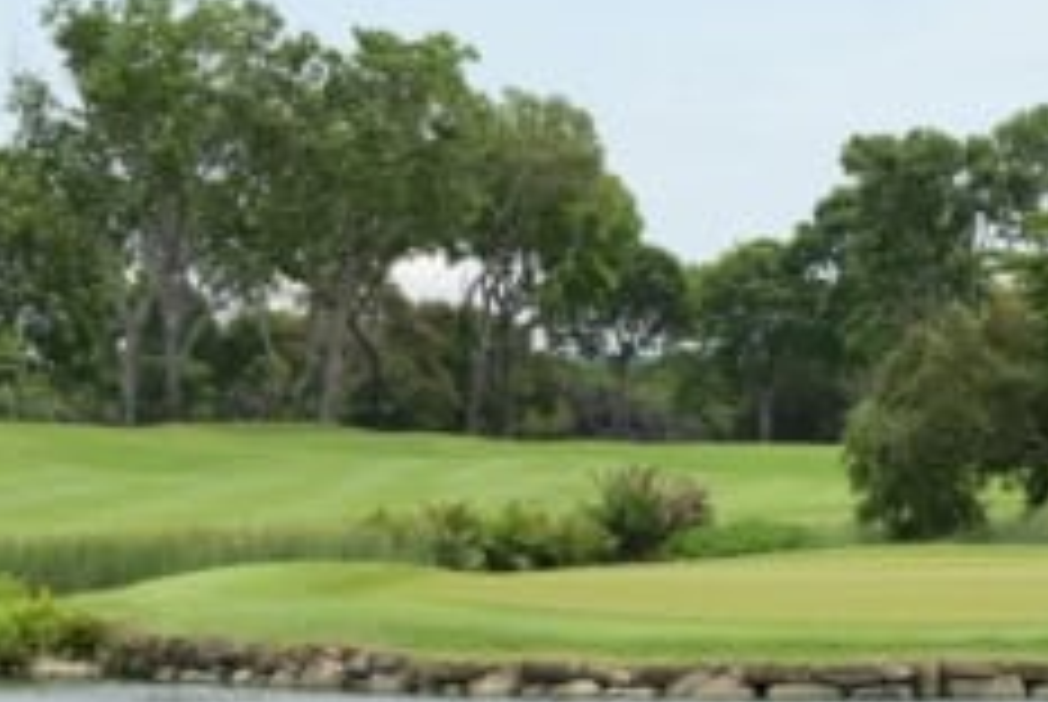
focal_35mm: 145
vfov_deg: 9.3
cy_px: 873
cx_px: 920
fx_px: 4226
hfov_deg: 14.0
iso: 400
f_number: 13
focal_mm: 48
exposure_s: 1/320
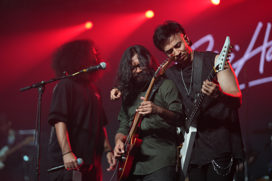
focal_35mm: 85
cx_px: 136
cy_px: 90
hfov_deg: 23.9
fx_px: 642
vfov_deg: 16.1
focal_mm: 85
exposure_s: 1/800
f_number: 1.4
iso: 640
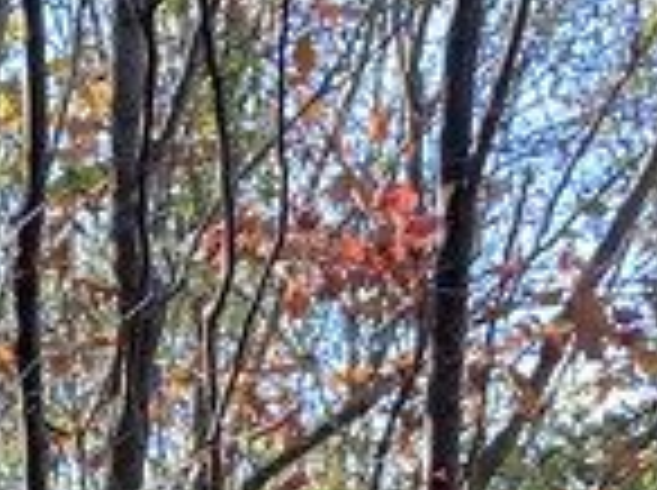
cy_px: 1353
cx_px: -209
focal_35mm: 205
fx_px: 3884
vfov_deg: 6.7
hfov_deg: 9.5
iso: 25
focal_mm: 3.99
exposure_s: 1/121
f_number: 1.8
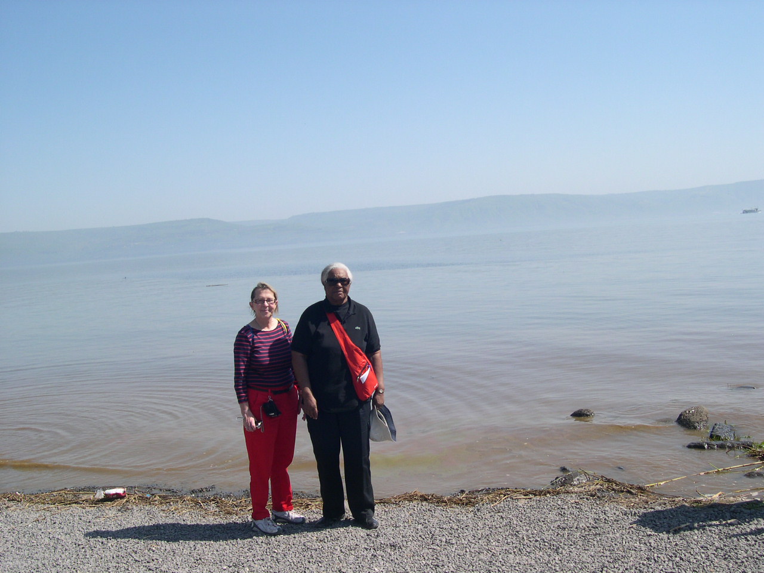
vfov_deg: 37.7
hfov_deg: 49.0
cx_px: 382
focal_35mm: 38
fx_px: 839
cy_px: 286
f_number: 7.6
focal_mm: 8
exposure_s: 1/190
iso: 100
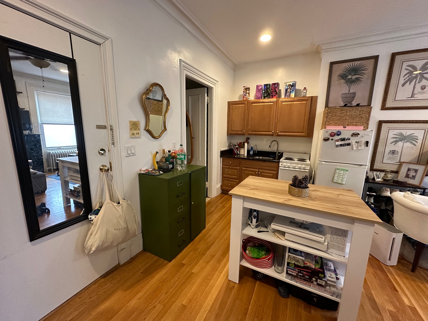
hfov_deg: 102.1
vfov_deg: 85.7
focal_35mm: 14
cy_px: 160
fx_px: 173
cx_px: 214
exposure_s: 1/60
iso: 500
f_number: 2.2
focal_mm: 2.22
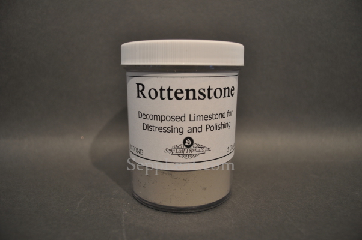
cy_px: 120
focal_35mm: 27
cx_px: 181
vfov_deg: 47.8
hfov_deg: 67.4
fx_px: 271
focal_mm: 18
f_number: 3.5
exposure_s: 1/125
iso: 250
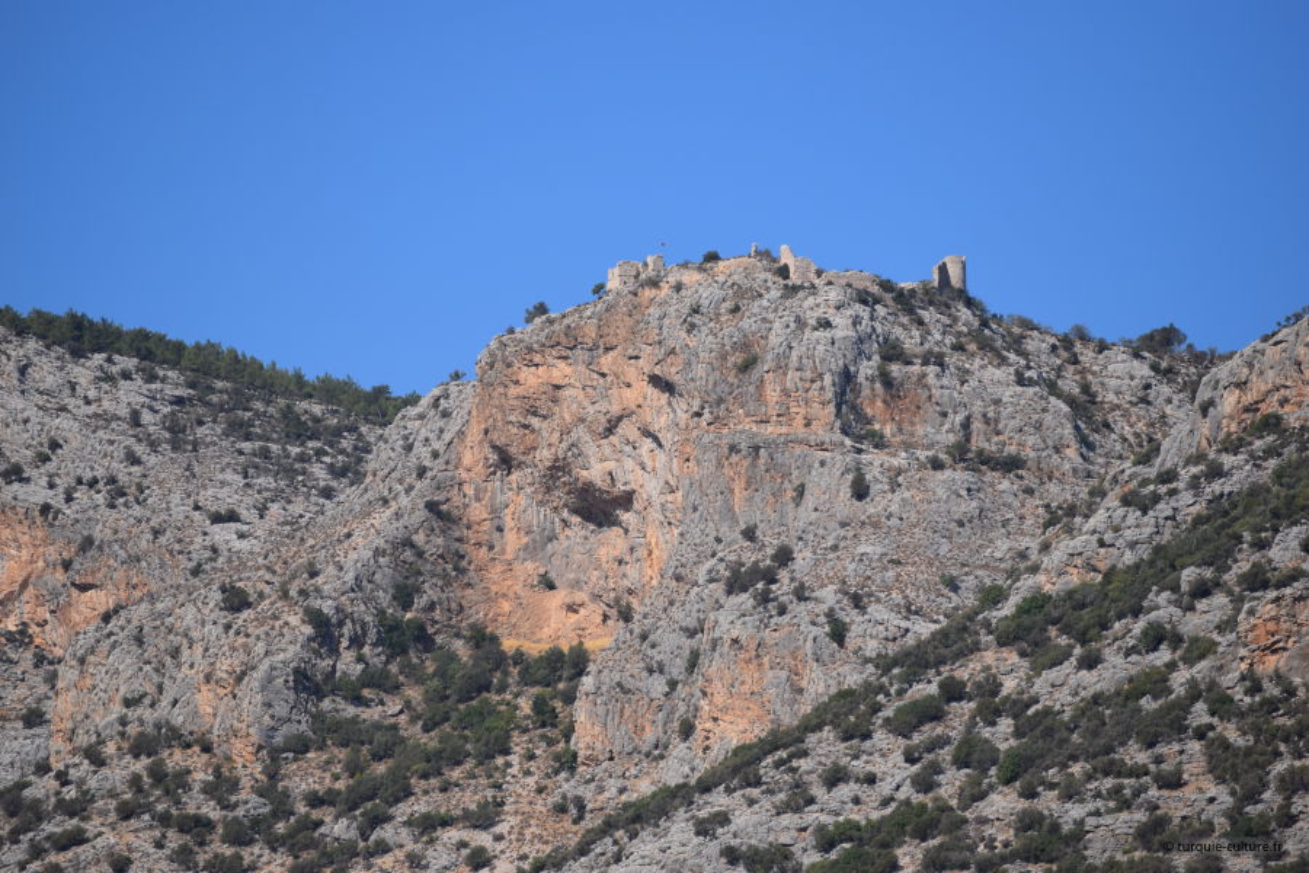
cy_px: 436
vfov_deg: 4.6
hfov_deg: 6.9
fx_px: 10907
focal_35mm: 300
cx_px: 654
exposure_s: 1/2000
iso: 250
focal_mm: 200
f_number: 5.6
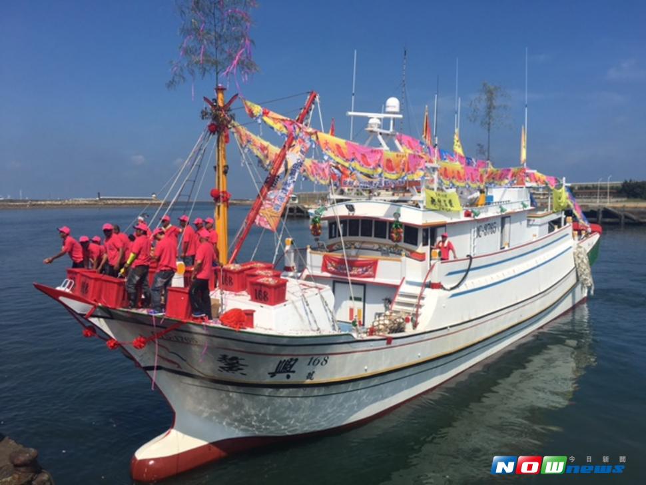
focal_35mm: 29
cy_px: 242
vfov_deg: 48.2
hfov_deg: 61.6
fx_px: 541
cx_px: 323
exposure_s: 1/3344
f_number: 2.2
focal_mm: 4.15
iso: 25
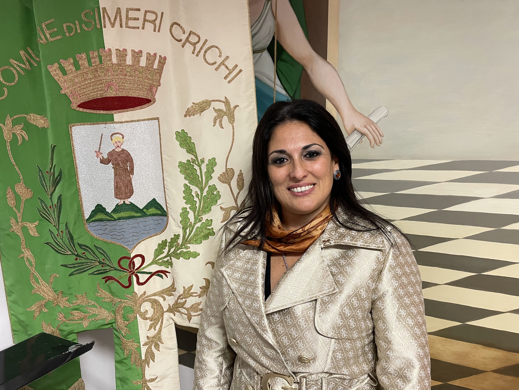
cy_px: 195
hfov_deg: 67.3
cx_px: 260
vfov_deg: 53.1
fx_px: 390
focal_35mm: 26
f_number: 1.6
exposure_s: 1/50
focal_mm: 4.2
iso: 200
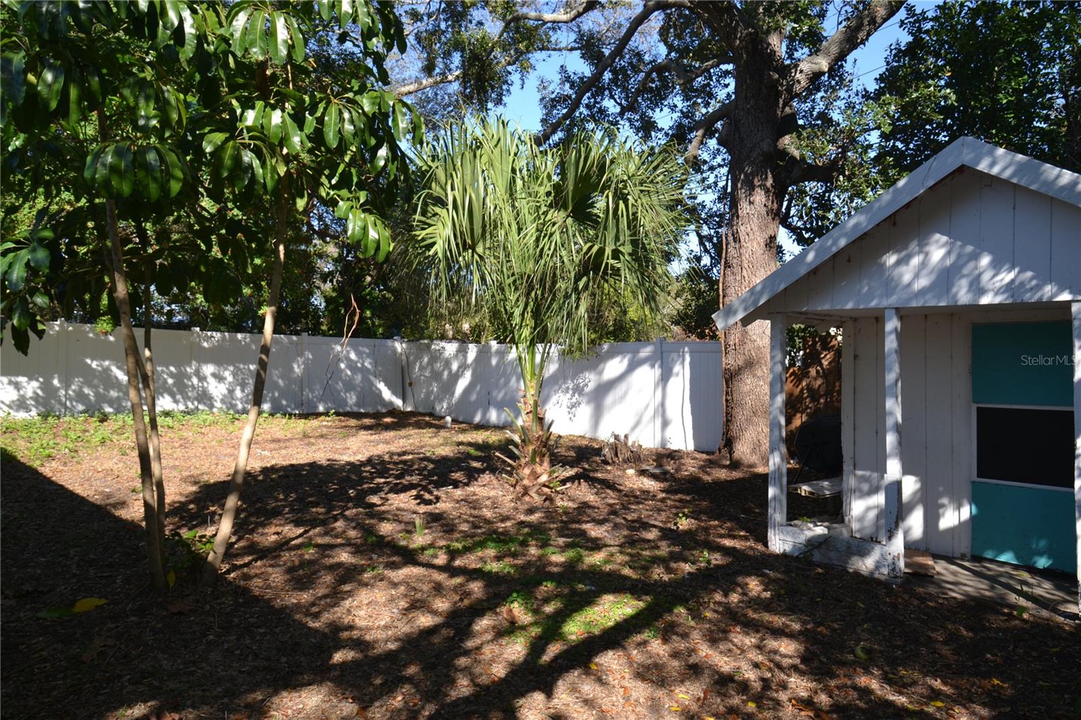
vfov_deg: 50.4
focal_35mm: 26
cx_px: 540
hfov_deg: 70.4
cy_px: 360
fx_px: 766
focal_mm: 17
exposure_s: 1/160
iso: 100
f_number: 6.3
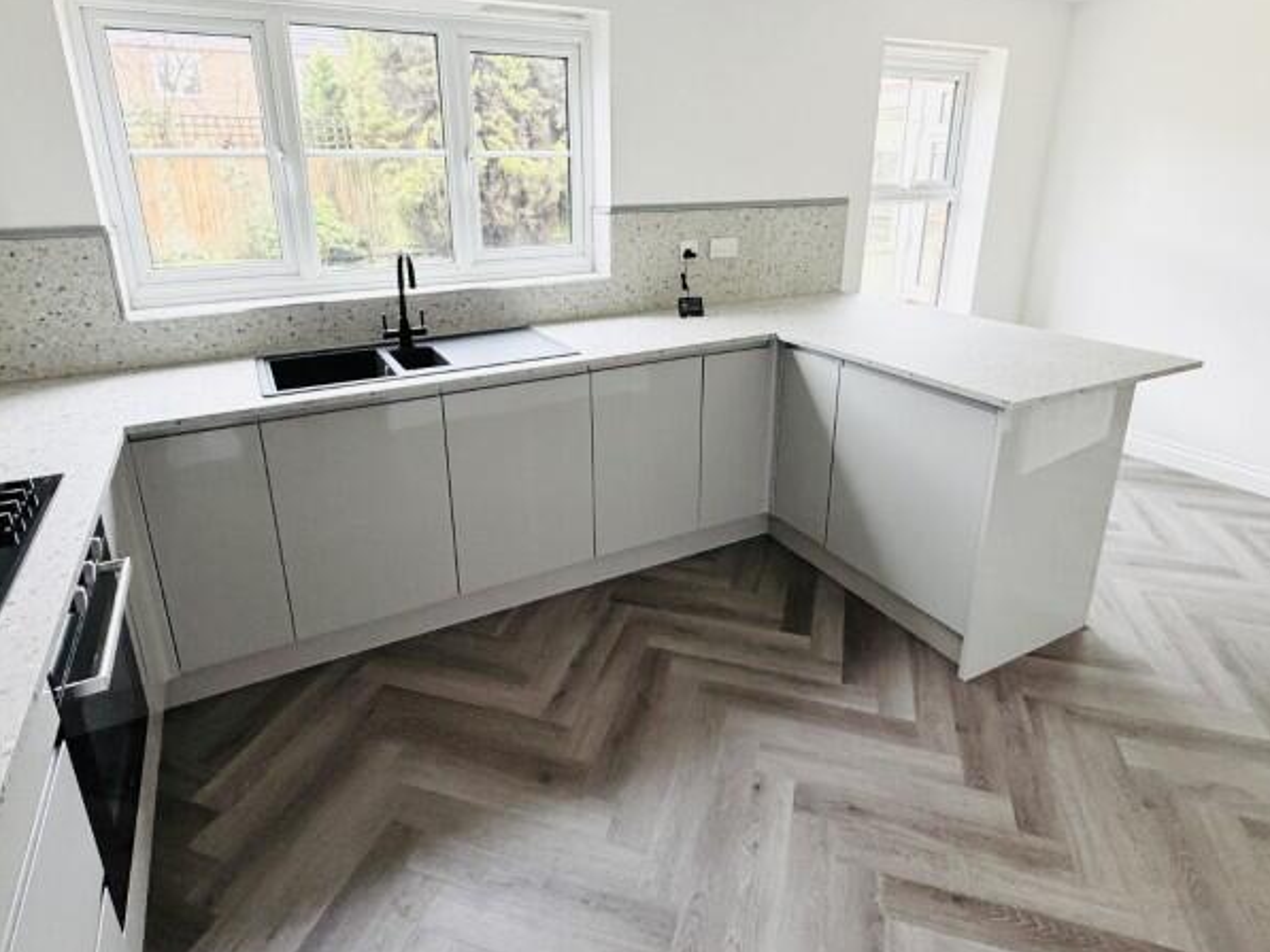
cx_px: 629
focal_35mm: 20
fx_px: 734
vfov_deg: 65.5
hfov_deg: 81.7
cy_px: 395
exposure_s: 1/60
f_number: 2.2
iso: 500
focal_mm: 2.22
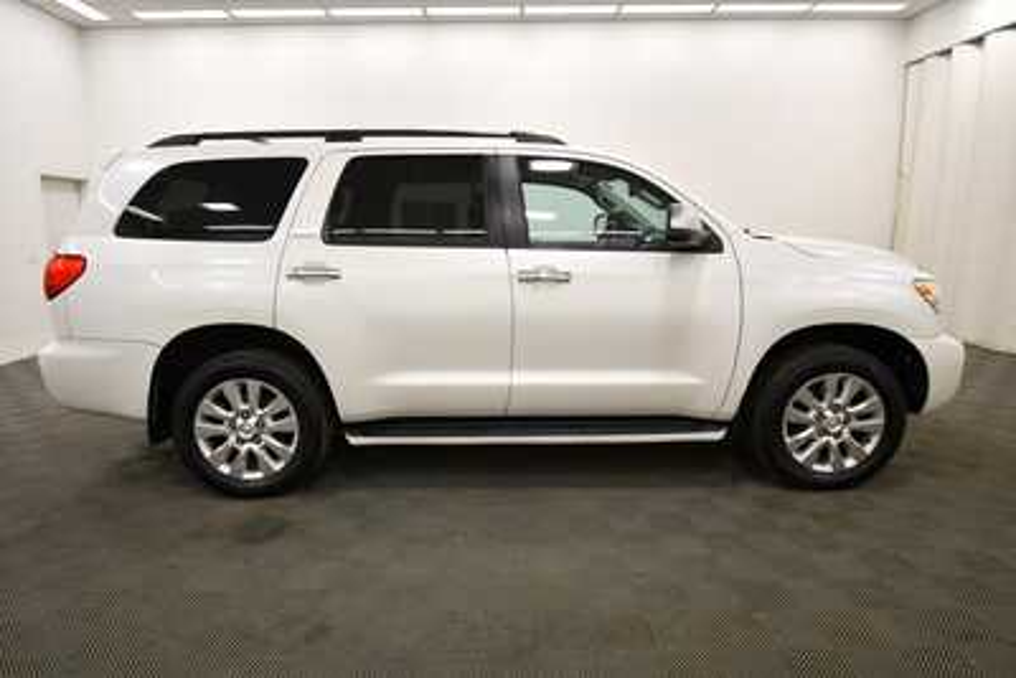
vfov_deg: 59.5
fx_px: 593
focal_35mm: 21
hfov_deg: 81.2
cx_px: 508
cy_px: 339
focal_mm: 14
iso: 800
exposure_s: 1/250
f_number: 5
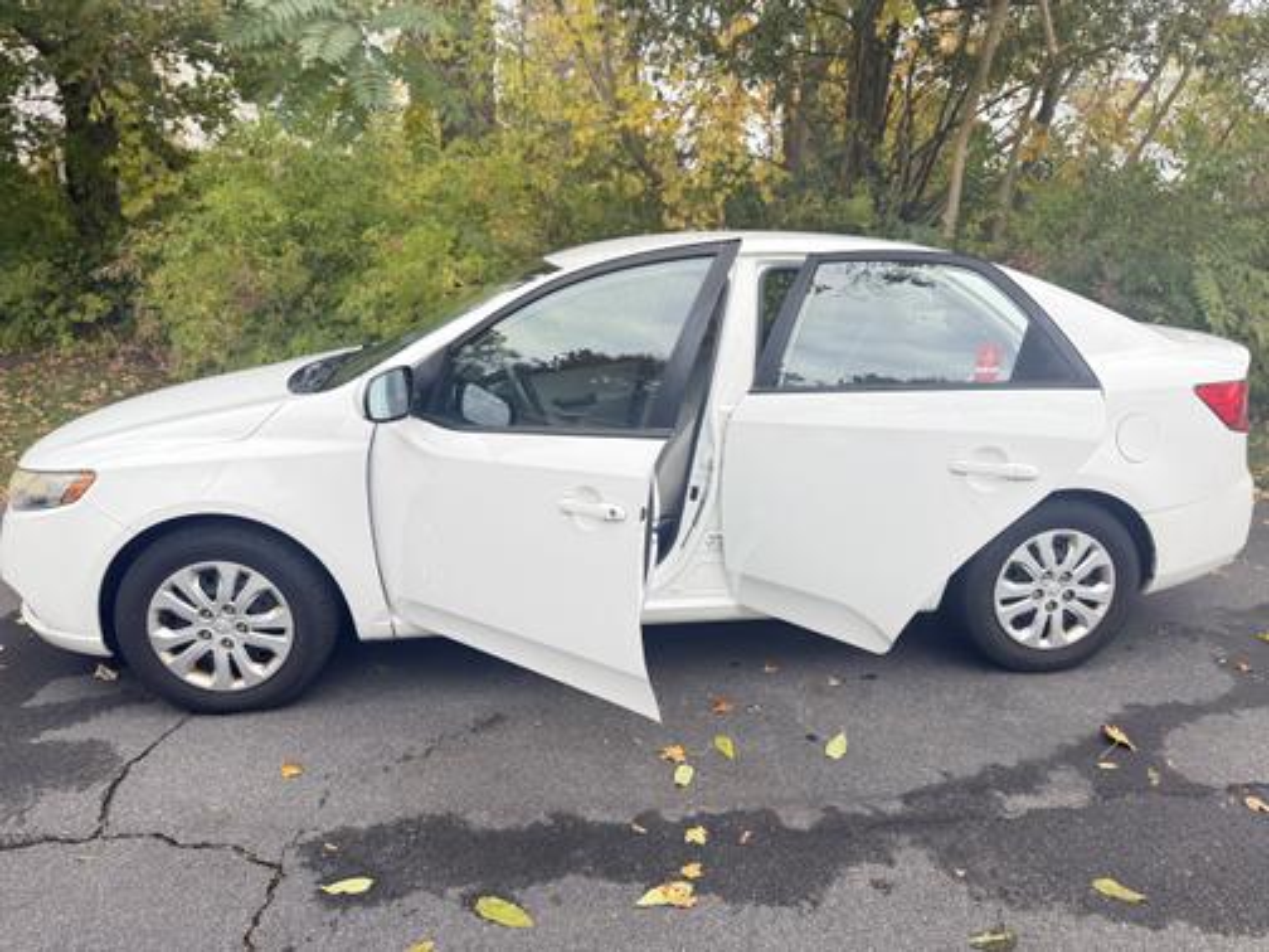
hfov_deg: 71.6
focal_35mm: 24
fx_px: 880
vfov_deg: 56.8
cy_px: 476
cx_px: 634
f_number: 1.78
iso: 100
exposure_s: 1/488
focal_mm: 6.76
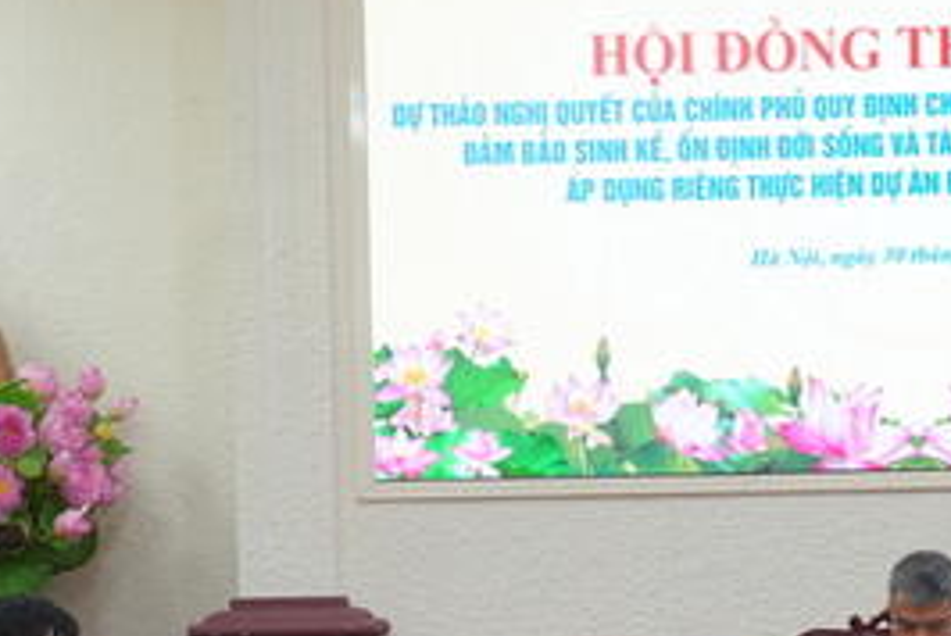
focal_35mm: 127
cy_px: 522
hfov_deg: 15.9
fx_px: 3359
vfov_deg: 10.8
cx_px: 883
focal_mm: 47
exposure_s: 1/125
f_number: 4.5
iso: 1250
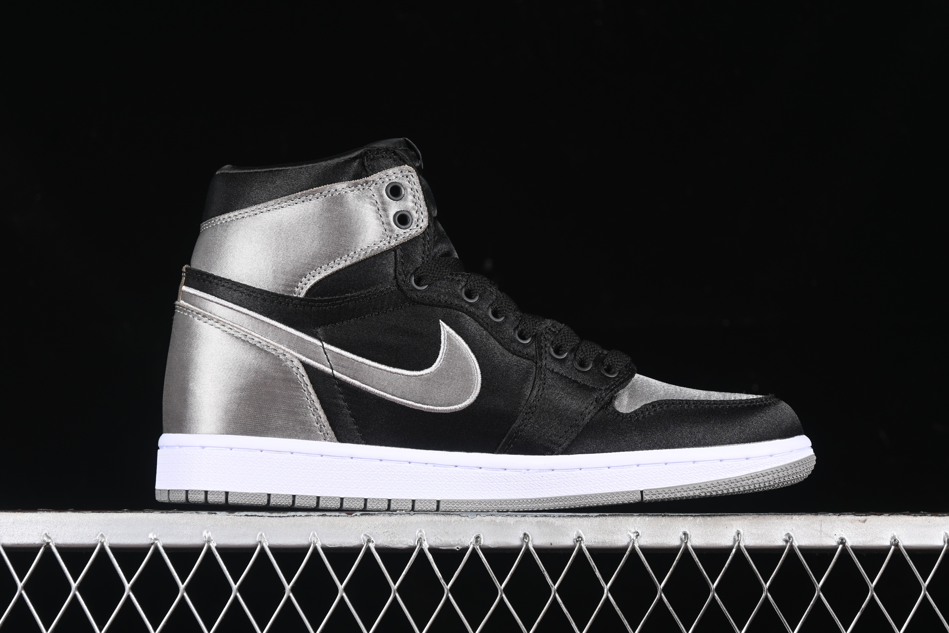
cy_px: 316
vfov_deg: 18.2
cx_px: 474
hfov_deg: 27.0
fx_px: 1977
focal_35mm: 75
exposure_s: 1/60
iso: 160
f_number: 6.3
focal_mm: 50
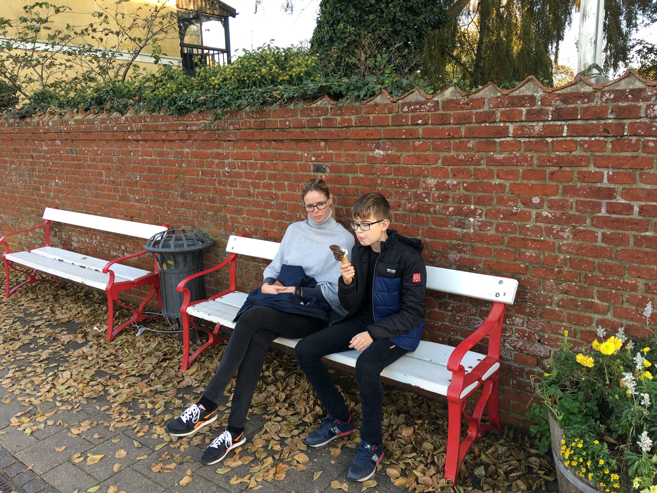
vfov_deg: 48.2
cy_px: 246
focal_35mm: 29
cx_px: 328
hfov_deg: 61.7
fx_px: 550
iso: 32
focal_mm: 4.15
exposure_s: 1/100
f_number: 2.2
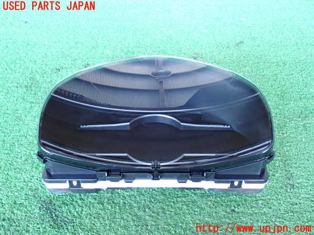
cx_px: 157
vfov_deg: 35.1
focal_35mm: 41
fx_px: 372
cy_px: 118
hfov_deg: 45.8
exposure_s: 1/30
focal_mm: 7.31
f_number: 2.8
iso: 800
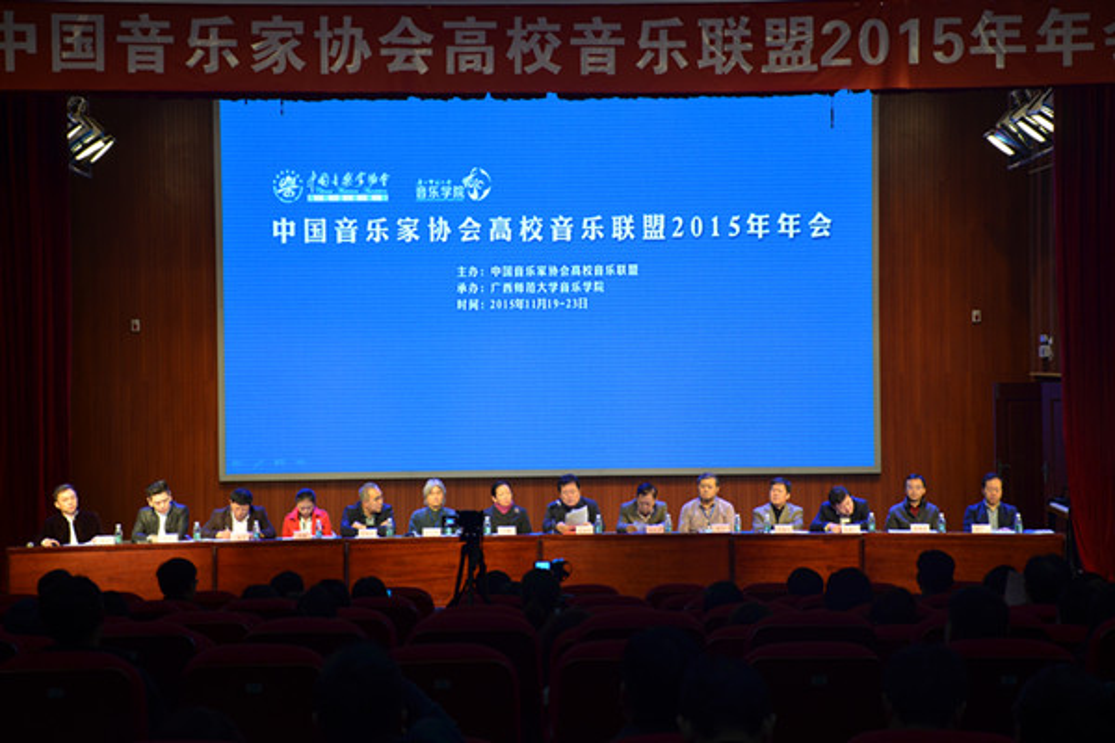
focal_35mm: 75
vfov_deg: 18.2
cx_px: 558
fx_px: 2323
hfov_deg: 27.0
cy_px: 372
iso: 500
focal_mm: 50
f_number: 5
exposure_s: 1/60
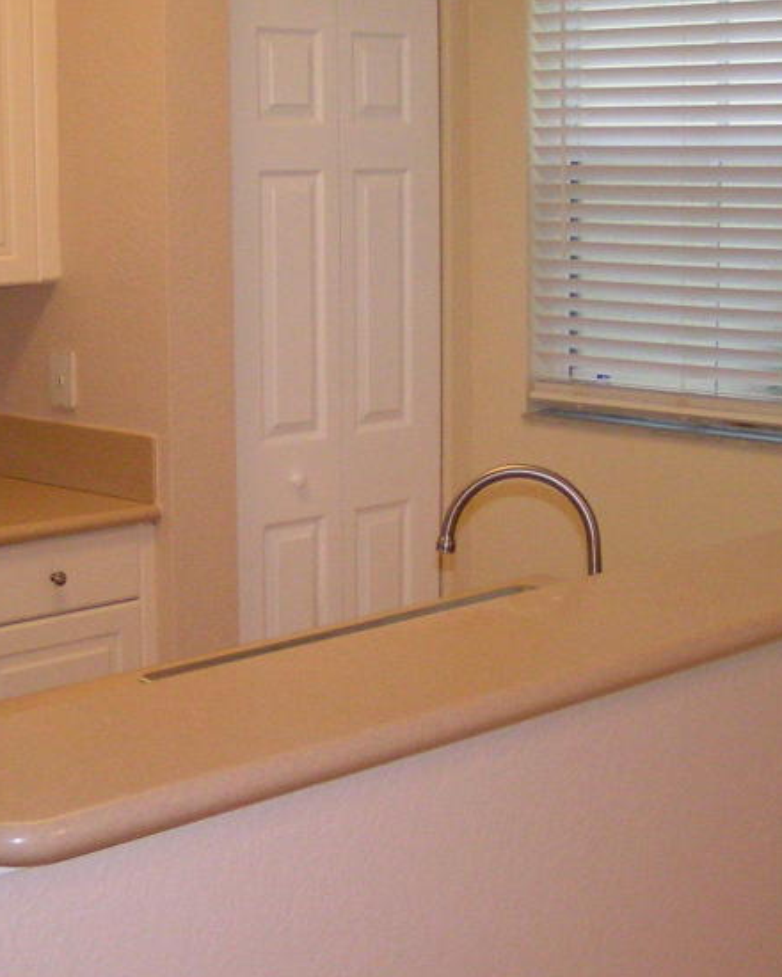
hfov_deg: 22.1
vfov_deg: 27.5
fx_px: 1996
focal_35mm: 69
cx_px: 265
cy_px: 398
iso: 200
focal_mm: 5.8
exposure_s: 1/40
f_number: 2.8
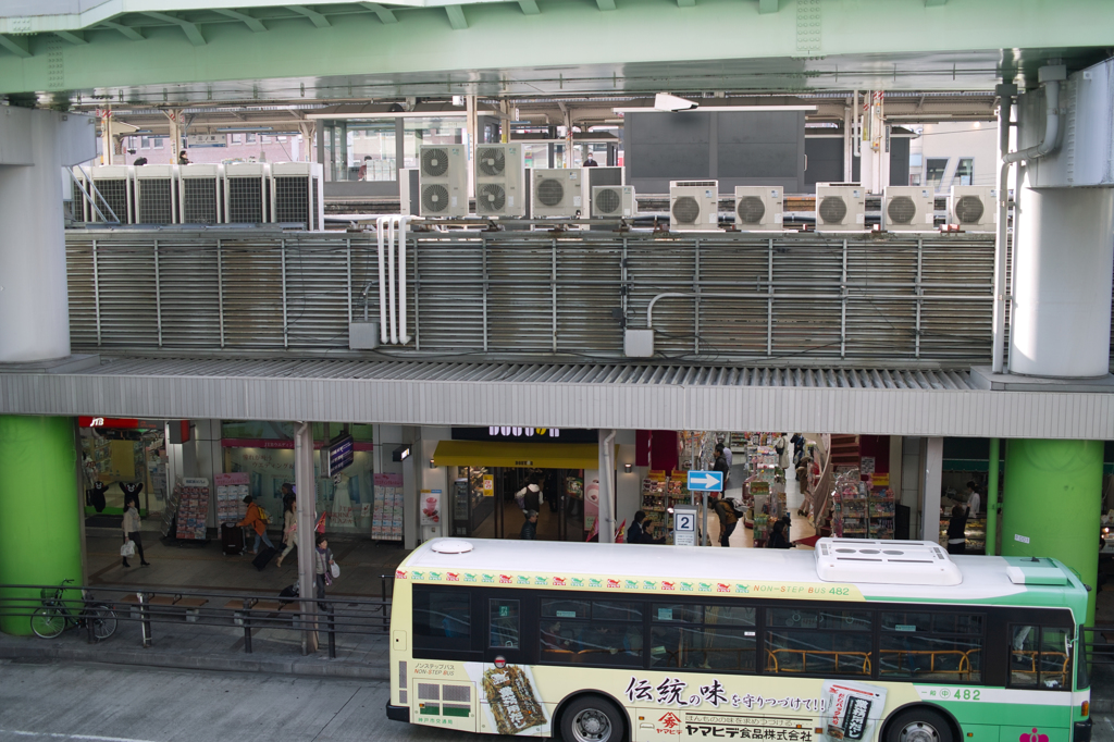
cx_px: 557
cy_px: 371
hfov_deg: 47.4
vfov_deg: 32.6
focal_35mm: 41
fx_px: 1268
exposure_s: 1/100
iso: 100
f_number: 2.8
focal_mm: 24.2
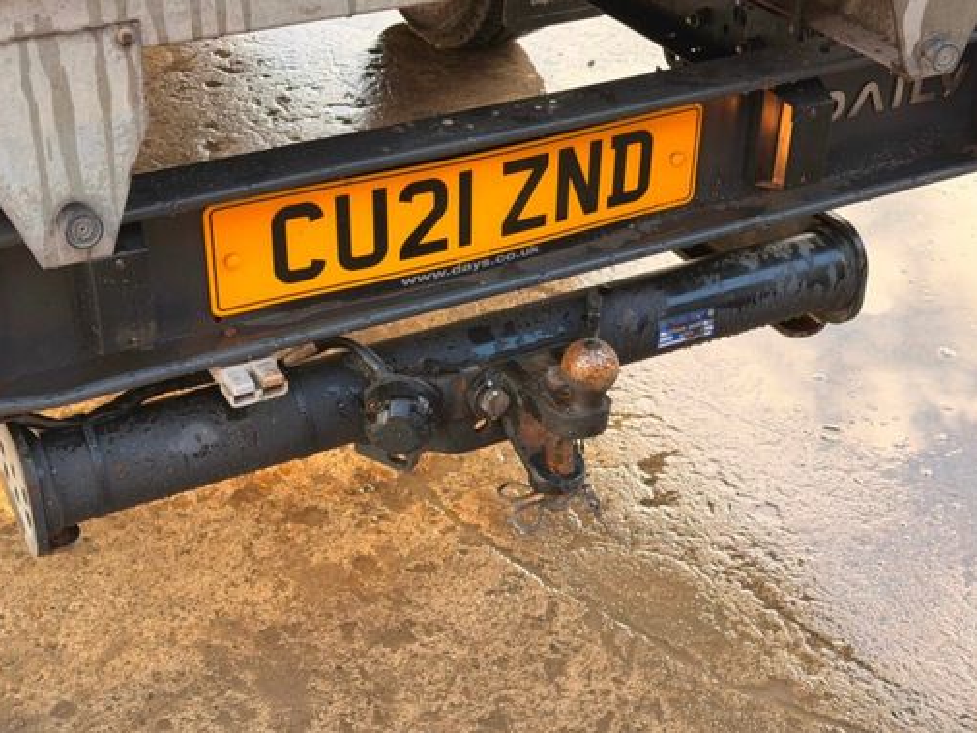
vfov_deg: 25.7
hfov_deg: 33.8
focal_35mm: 57
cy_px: 340
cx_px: 468
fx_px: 1609
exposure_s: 1/212
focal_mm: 6.76
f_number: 1.78
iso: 64
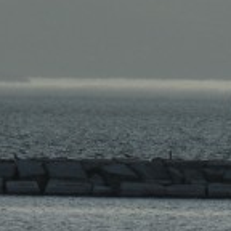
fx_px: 8078
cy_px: -104
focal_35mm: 1070
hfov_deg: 1.6
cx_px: -194
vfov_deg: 1.6
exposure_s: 1/640
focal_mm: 112
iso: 200
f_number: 11
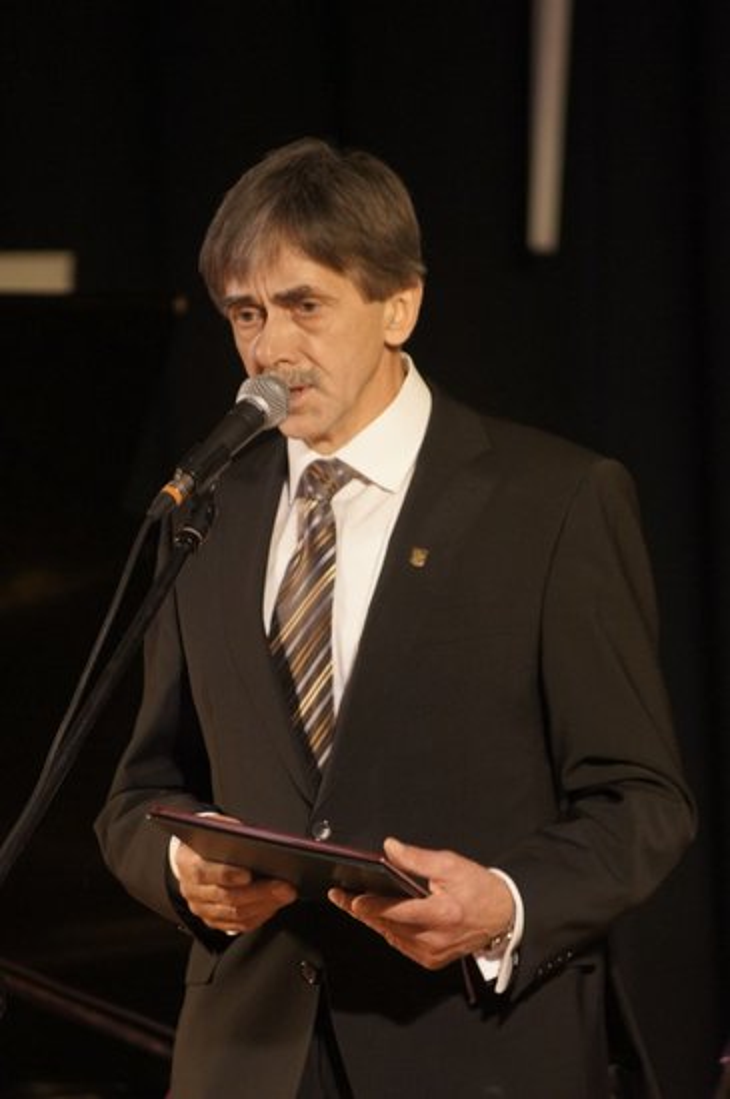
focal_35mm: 450
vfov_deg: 4.6
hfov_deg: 3.0
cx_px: 365
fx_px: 13712
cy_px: 550
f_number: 5.6
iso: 1600
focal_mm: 300
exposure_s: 1/80
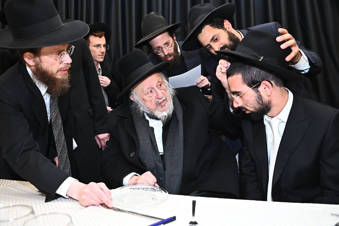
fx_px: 264
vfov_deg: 46.4
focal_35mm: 28
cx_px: 170
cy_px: 113
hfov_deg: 65.5
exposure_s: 1/200
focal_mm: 28
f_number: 6.3
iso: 3200
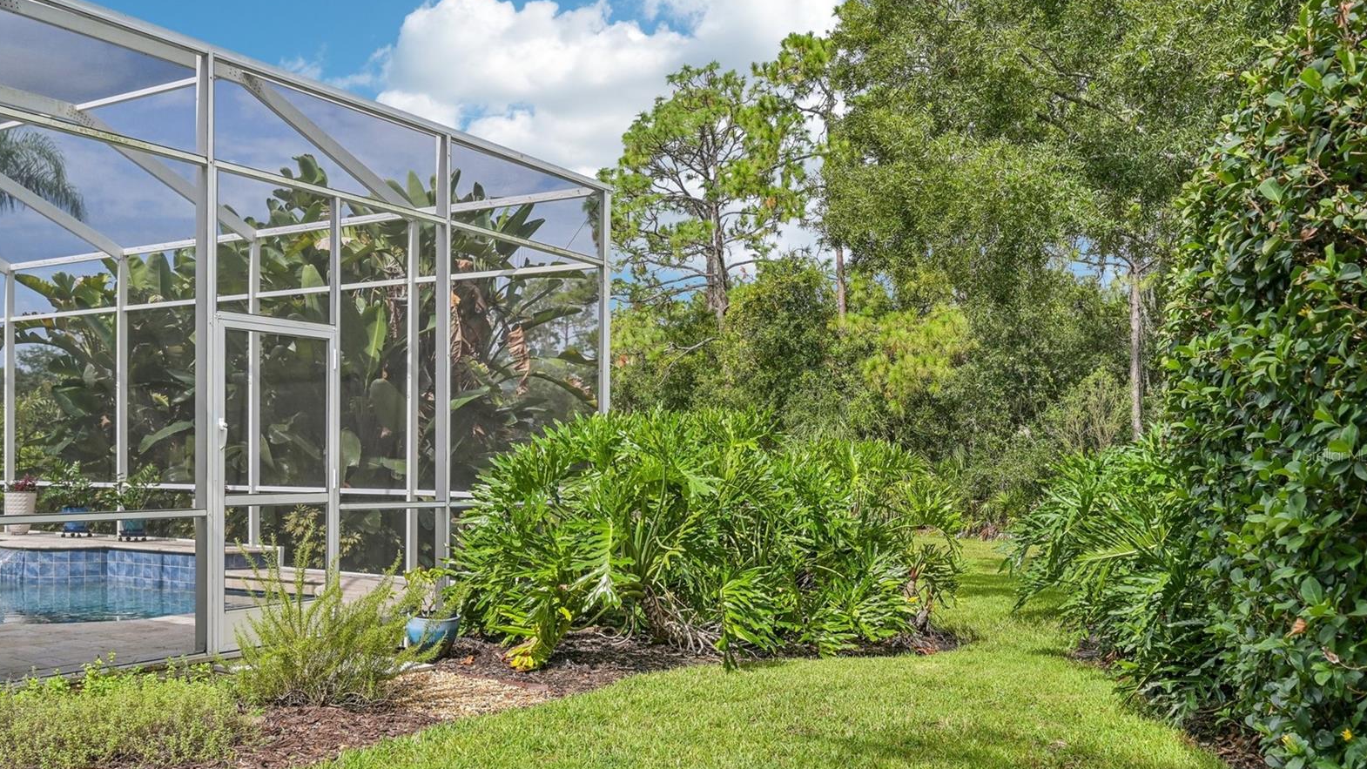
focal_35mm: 32
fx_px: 1160
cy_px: 455
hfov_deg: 61.0
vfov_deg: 36.6
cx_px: 684
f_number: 8
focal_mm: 30
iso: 400
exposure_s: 1/640
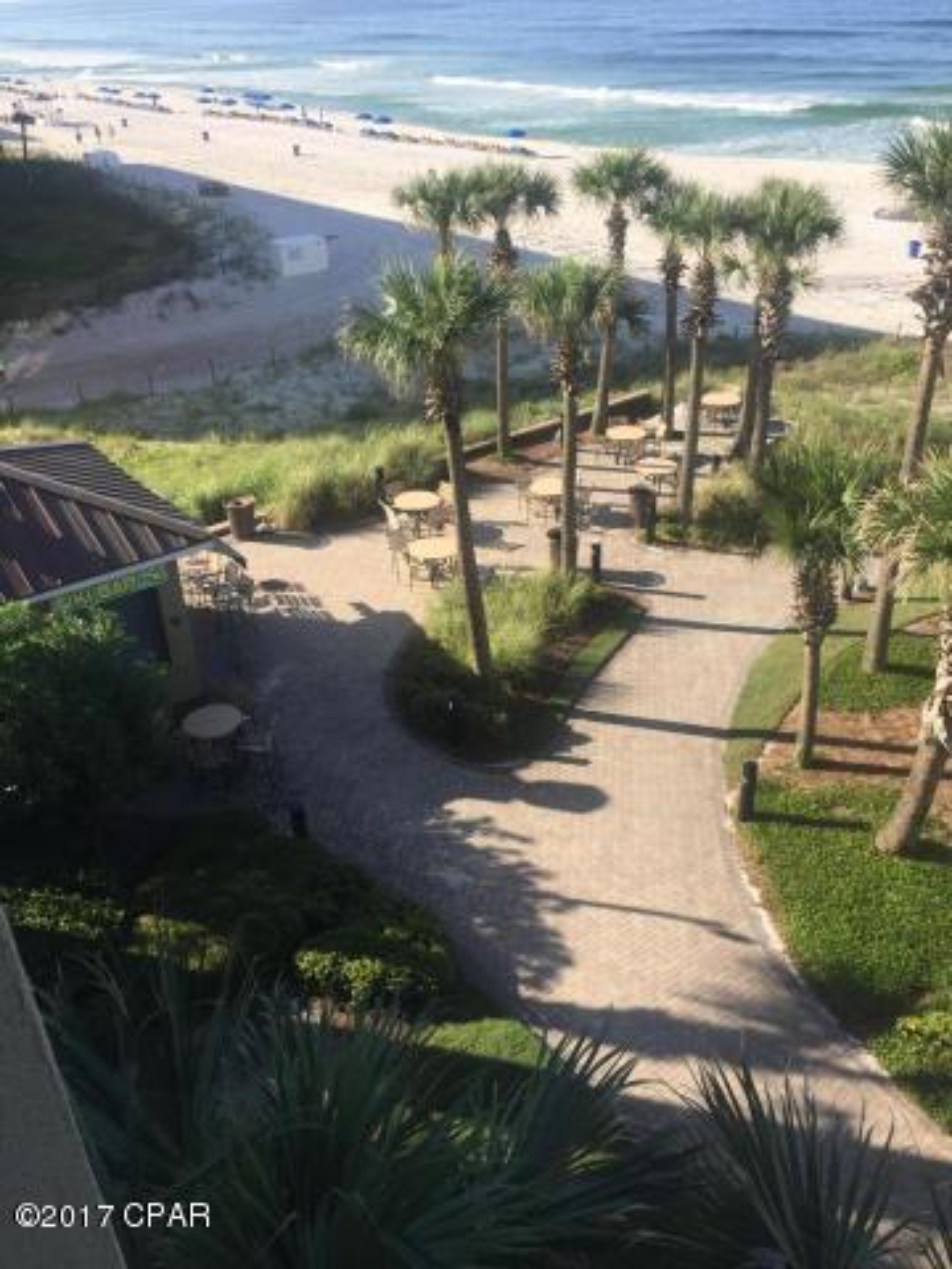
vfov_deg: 61.7
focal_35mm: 29
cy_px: 634
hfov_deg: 48.2
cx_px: 476
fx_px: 1063
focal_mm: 4.15
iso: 32
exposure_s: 1/1236
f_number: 2.2
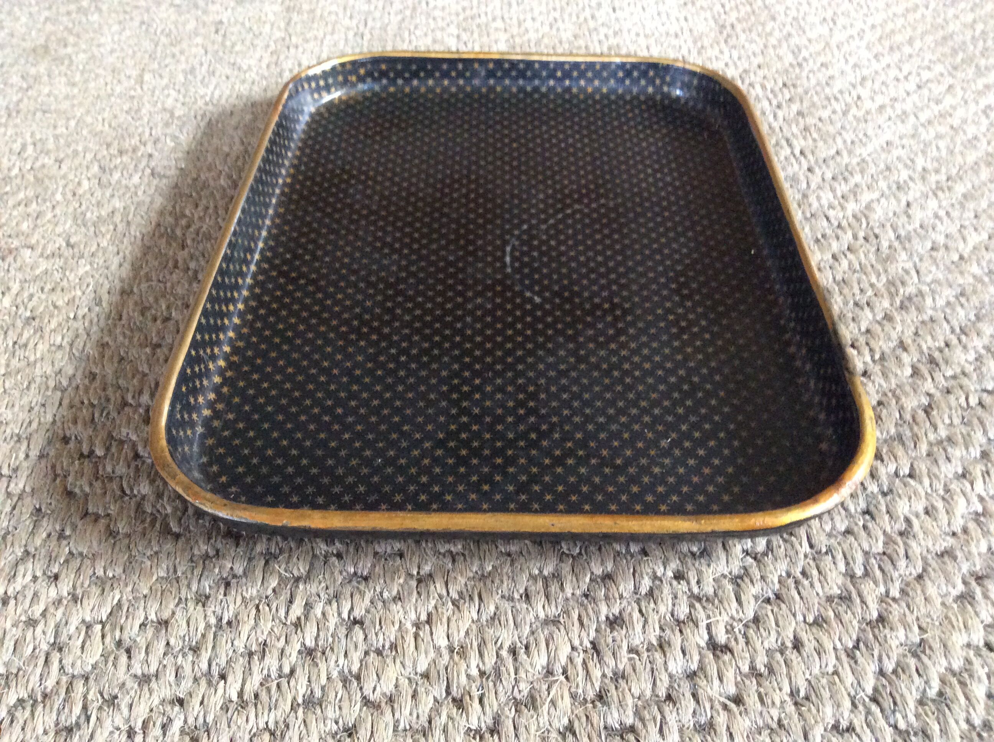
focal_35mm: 32
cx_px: 497
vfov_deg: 44.1
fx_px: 918
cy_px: 371
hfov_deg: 56.9
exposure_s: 1/17
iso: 320
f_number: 2.4
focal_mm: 3.3
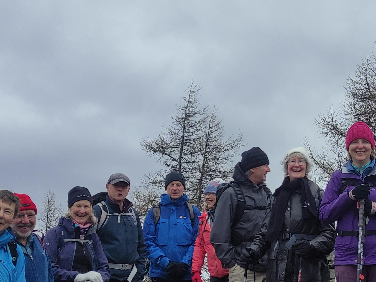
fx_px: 761
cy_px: 174
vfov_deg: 21.0
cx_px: 326
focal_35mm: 70
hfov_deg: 27.0
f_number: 1.89
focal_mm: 5.43
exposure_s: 1/1064
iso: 100
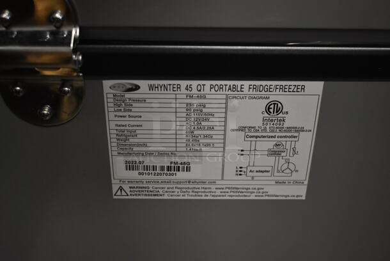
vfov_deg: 26.5
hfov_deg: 38.8
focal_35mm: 51
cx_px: 195
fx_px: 553
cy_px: 130
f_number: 4.5
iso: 2000
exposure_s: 1/50
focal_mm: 34
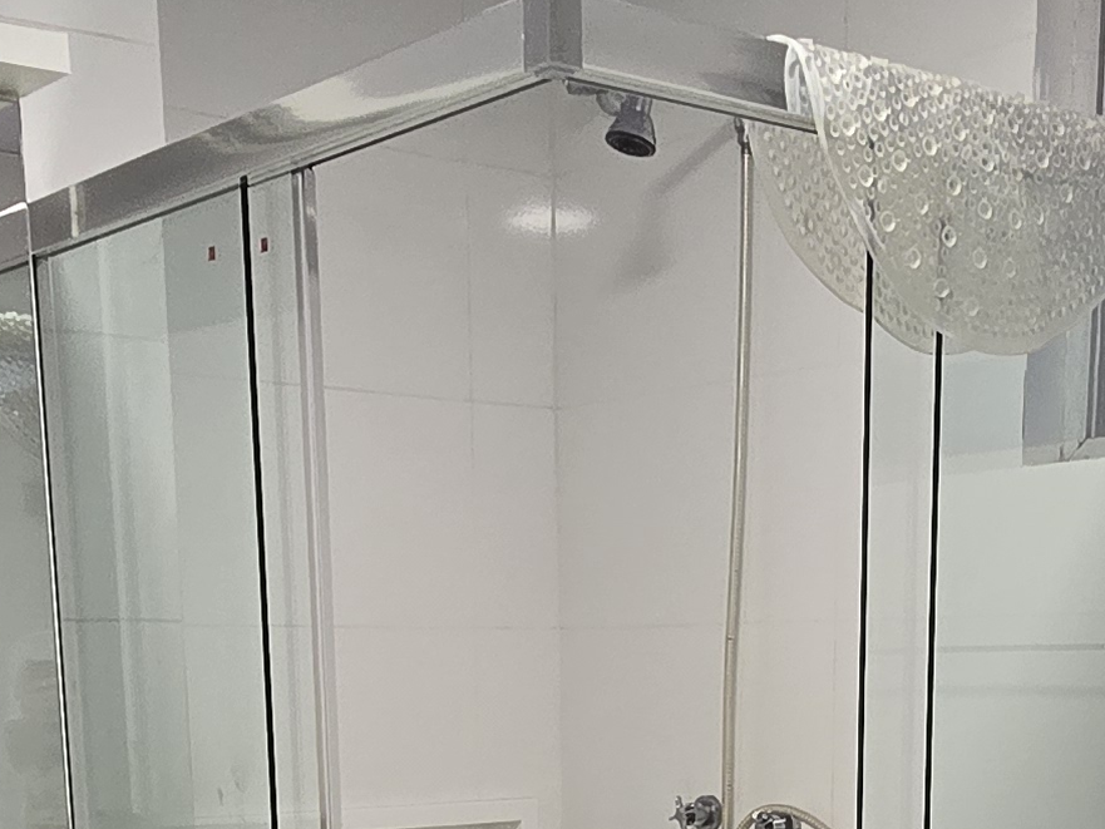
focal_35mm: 59
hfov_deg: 32.7
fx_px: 1884
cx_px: 623
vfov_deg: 21.3
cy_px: 1204
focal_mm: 2.2
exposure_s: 1/60
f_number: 2.2
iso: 160
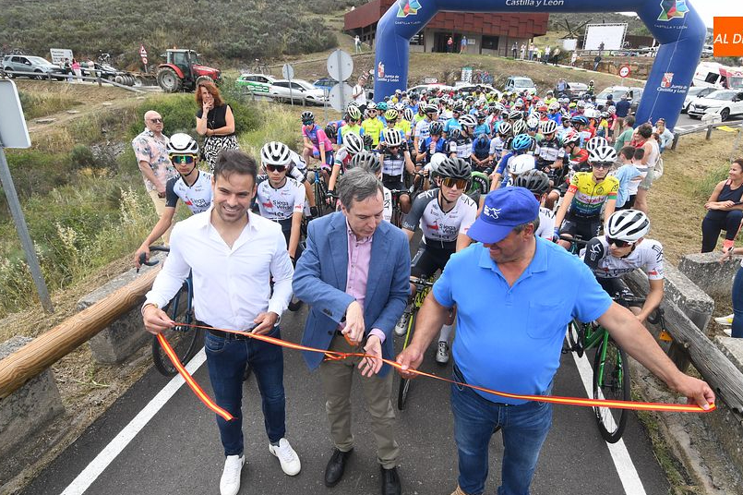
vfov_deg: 64.5
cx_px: 380
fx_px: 392
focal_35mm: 19
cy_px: 260
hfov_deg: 86.9
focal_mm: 12
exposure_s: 1/250
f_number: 7.1
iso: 250
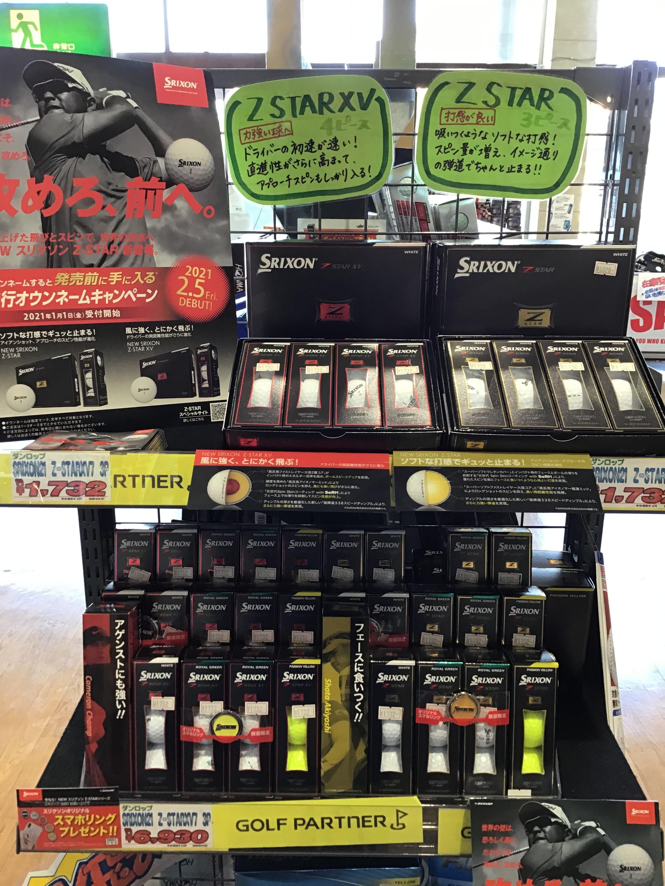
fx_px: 794
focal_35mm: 31
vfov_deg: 58.4
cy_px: 443
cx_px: 332
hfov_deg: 45.4
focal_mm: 3.3
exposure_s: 1/30
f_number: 2.4
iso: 80
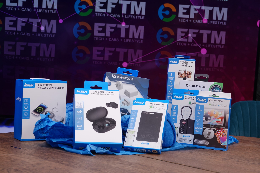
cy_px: 86
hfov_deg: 29.7
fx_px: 491
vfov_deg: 20.0
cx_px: 130
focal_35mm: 68
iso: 100
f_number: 5
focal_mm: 24.79
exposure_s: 1/13
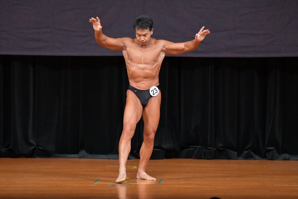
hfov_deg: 6.9
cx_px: 149
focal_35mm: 300
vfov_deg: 4.6
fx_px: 2482
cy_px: 100
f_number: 5.6
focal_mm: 200
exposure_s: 1/400
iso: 5000
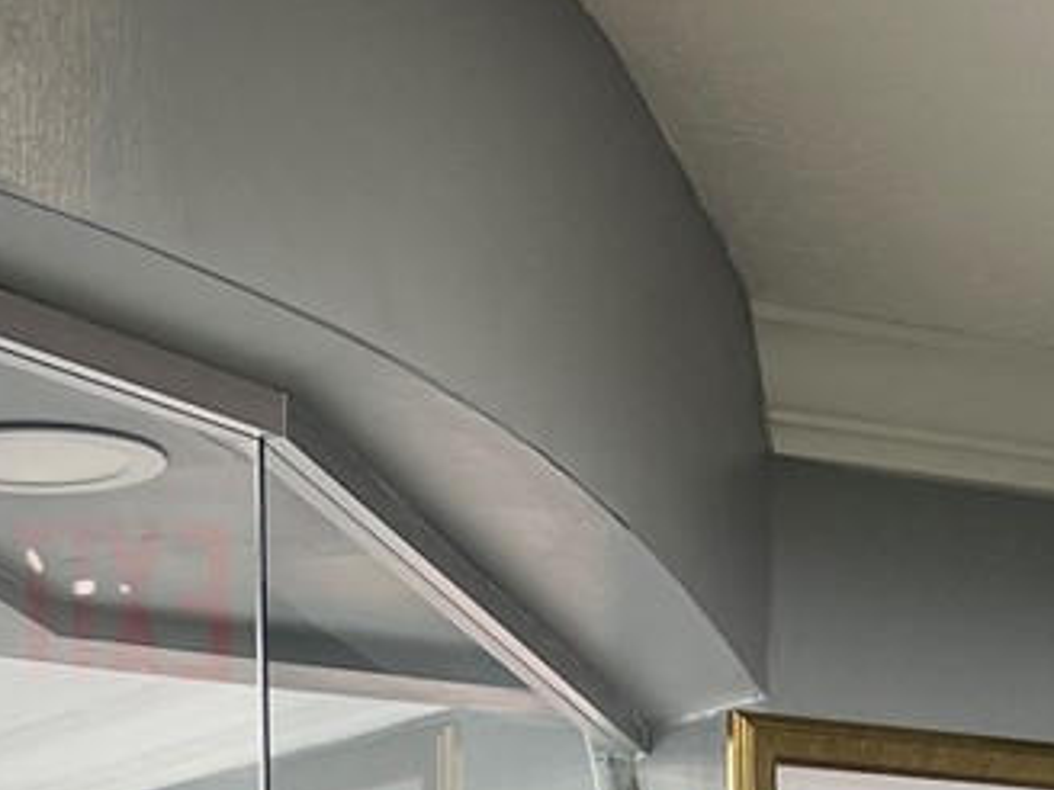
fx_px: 3715
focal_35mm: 122
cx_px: 733
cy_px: 1635
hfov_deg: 16.1
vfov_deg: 10.9
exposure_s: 1/120
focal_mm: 5.1
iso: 80
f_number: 1.6
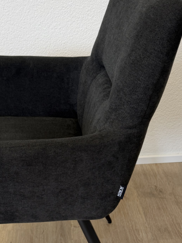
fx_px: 351
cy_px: 158
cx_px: 56
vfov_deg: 37.9
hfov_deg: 28.8
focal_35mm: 50
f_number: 1.8
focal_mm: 6.8
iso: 125
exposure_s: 1/100
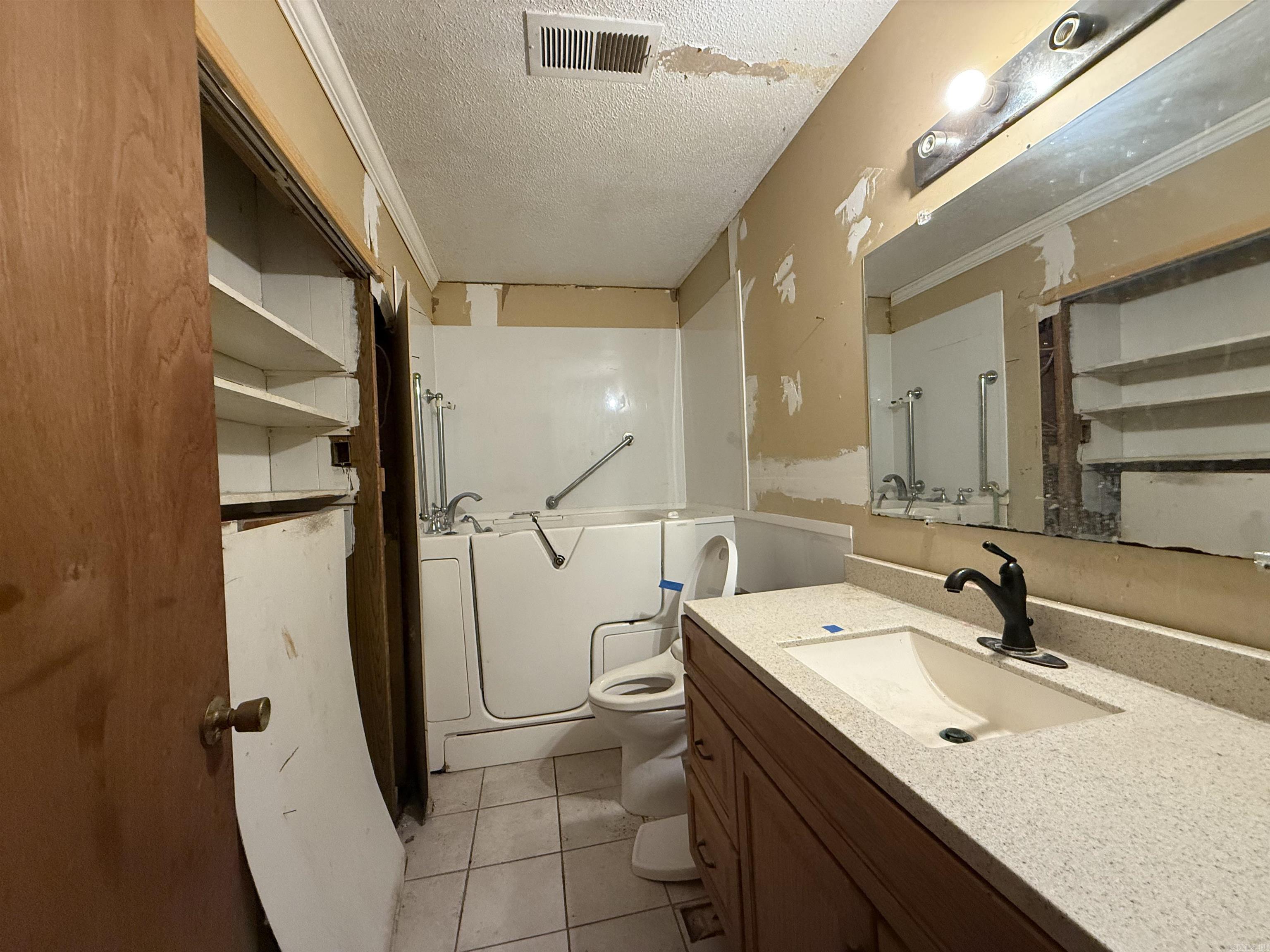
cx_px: 635
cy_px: 476
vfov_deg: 85.7
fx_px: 514
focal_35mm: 14
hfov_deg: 102.1
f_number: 2.2
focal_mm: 2.22
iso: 500
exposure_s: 1/60
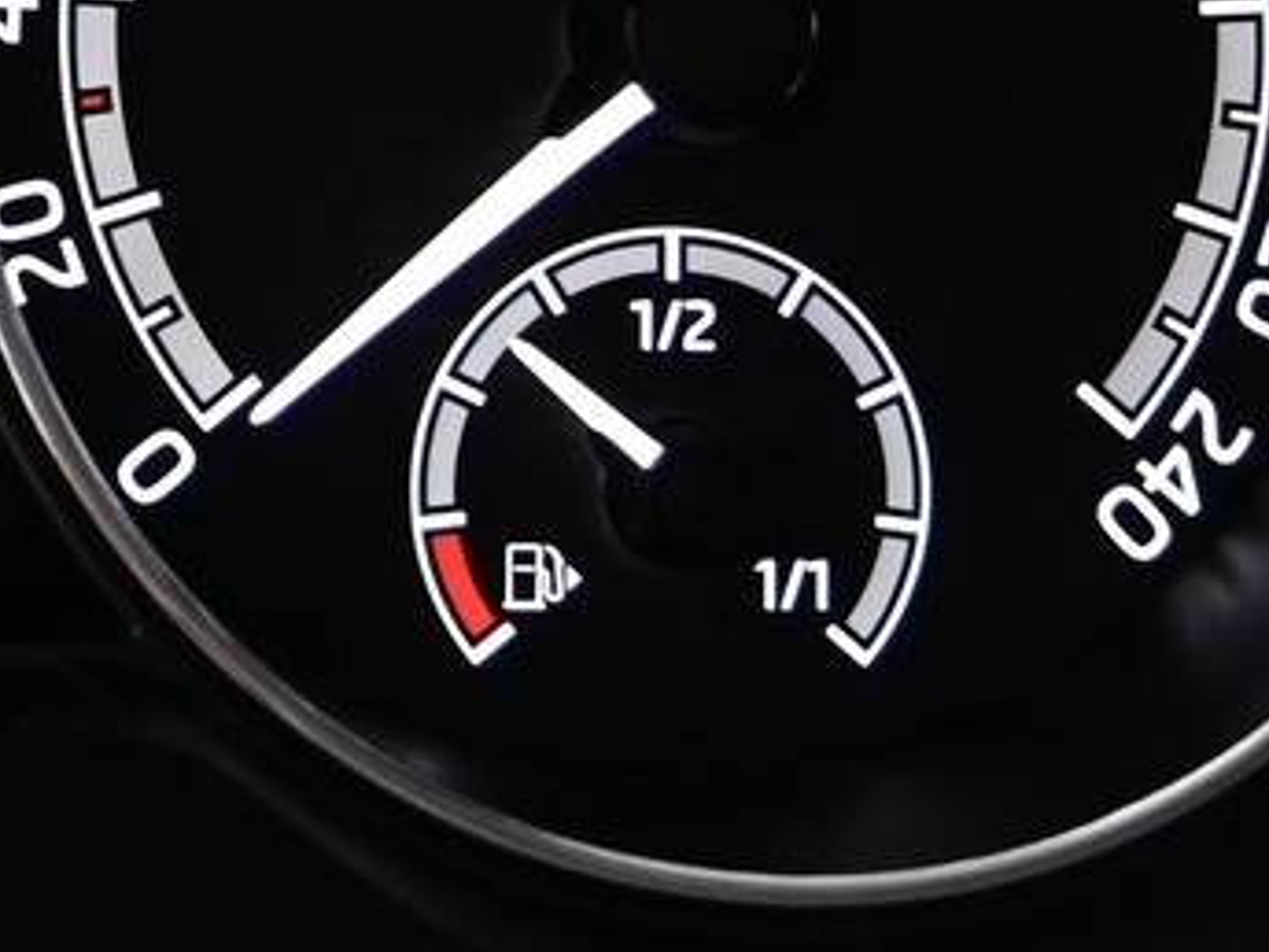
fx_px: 4986
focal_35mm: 136
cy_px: -258
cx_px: -612
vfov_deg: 10.7
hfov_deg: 13.7
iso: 2500
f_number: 3.8
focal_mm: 20
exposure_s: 1/30
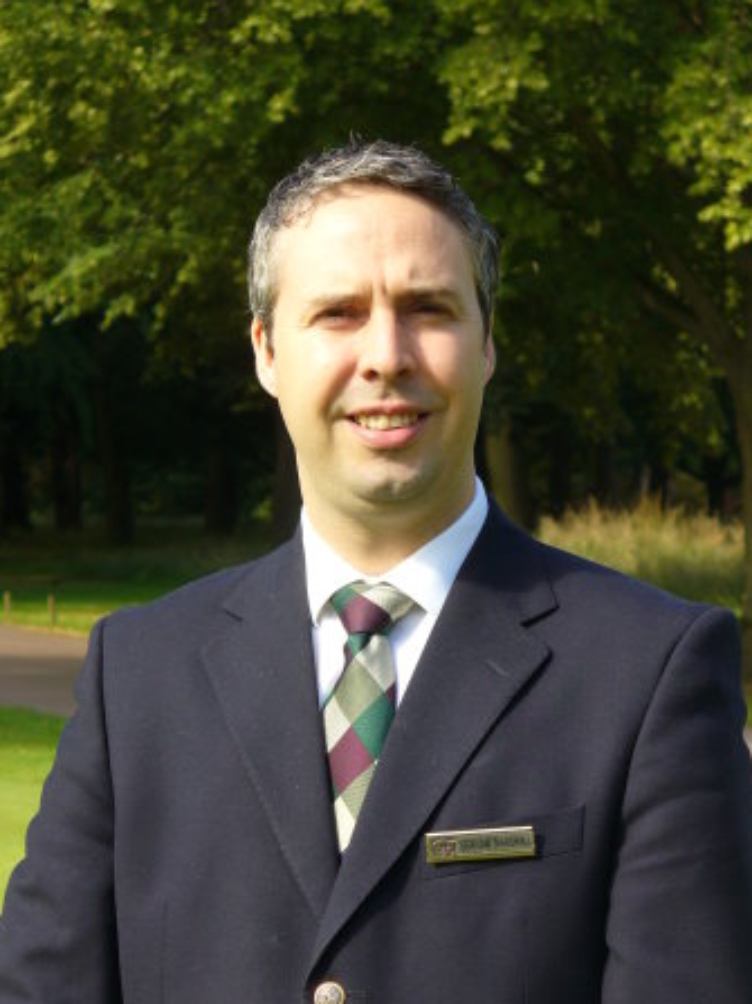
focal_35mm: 138
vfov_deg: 14.3
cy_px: 526
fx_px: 3999
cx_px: 348
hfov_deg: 10.7
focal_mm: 21
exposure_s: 1/200
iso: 80
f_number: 3.7
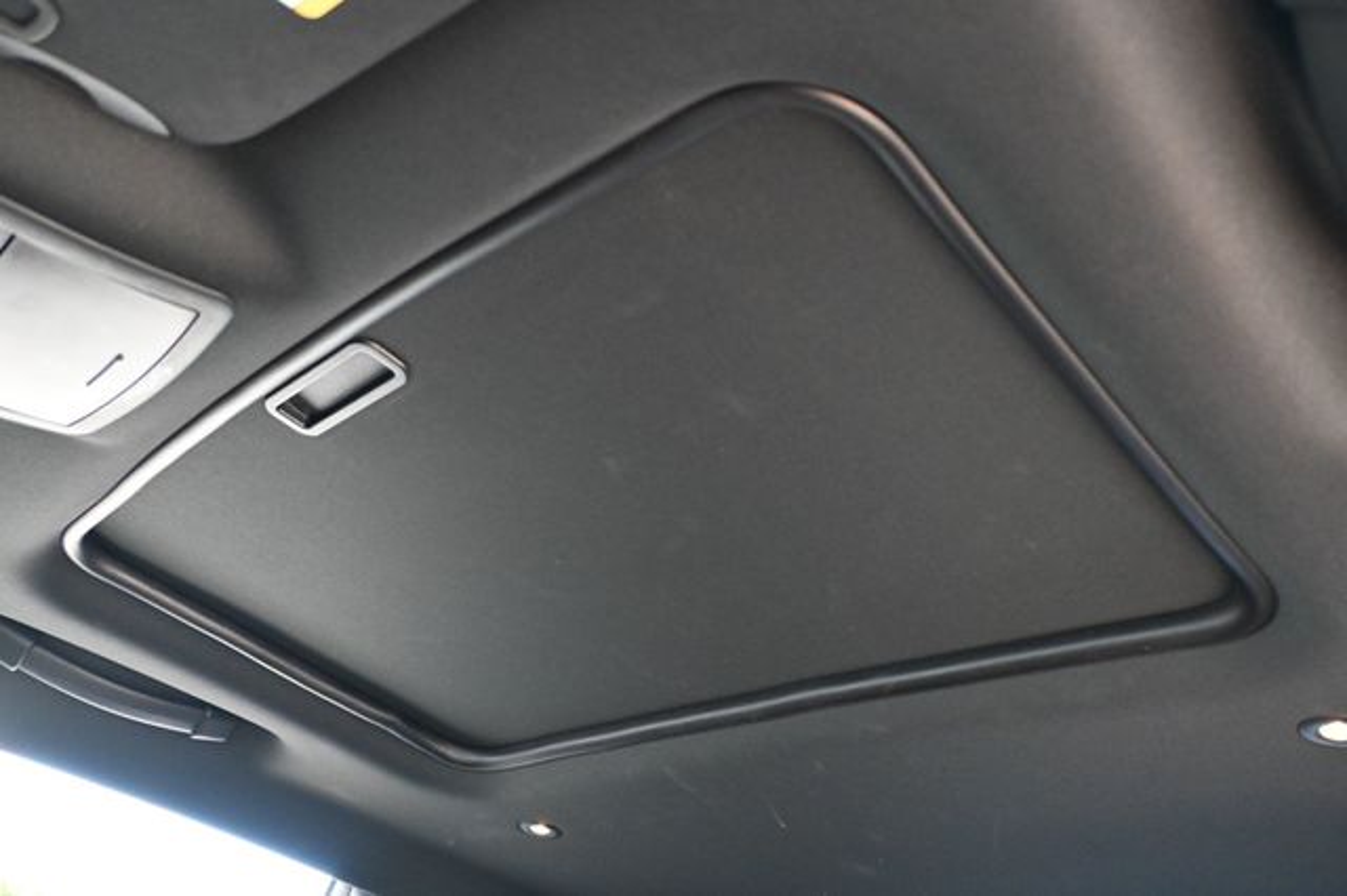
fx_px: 1150
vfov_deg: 42.6
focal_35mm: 31
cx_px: 674
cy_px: 448
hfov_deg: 60.7
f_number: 3.8
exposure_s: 1/125
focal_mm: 20.5
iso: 2800
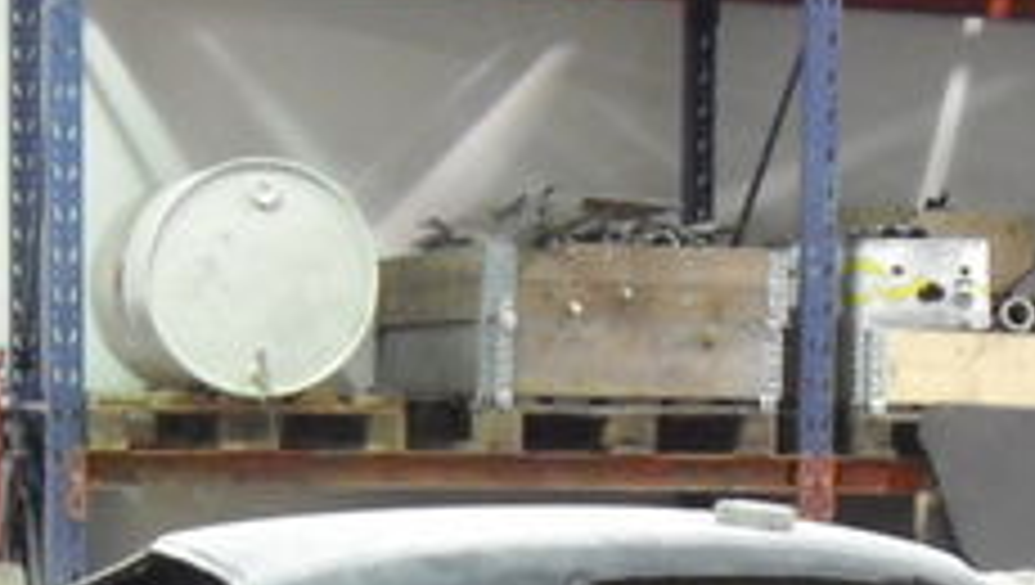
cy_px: 918
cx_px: 626
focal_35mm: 112
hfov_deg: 19.1
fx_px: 3077
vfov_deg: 10.4
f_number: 2.7
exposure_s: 1/15
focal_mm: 6.2
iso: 800
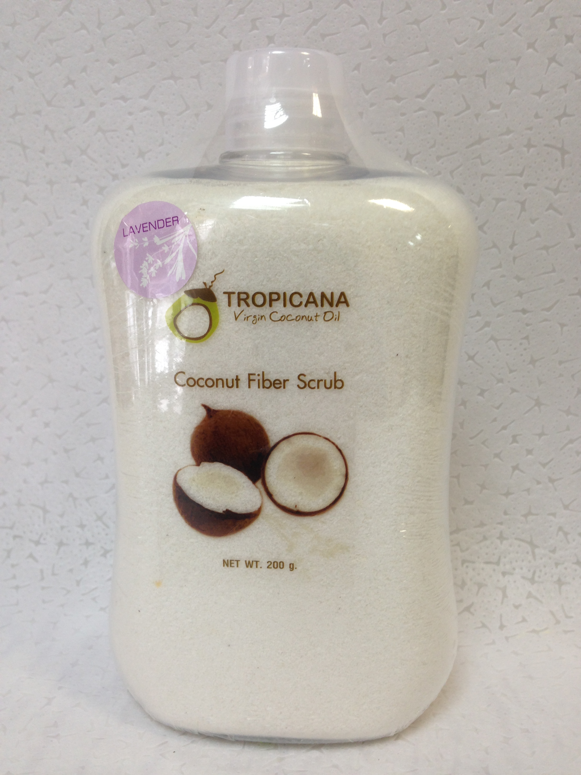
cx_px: 290
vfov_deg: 55.4
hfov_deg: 42.9
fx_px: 739
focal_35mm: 33
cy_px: 388
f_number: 2.4
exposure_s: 1/25
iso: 50
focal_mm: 4.12
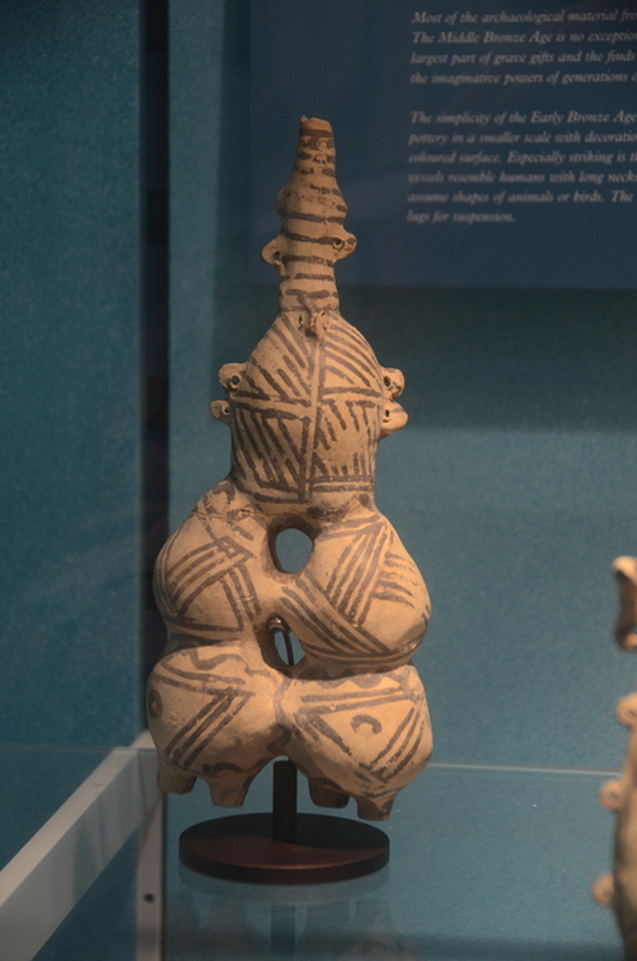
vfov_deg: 19.5
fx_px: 2798
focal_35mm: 105
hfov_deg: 13.0
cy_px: 480
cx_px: 318
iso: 1000
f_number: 5
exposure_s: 1/125
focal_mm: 70
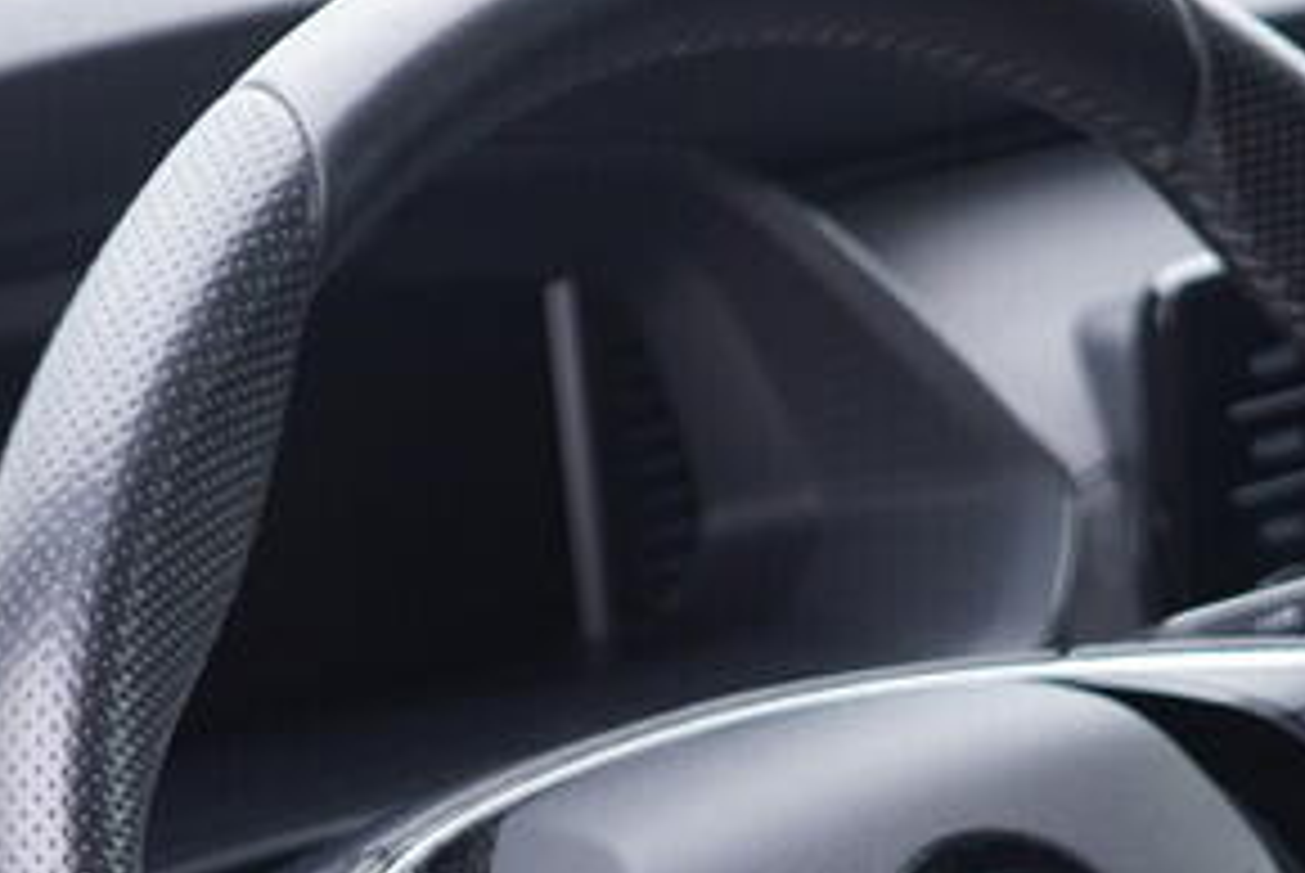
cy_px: 1082
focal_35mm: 127
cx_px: 680
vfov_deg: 10.6
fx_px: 4608
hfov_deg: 16.1
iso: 320
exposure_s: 1/40
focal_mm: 24
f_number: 2.8
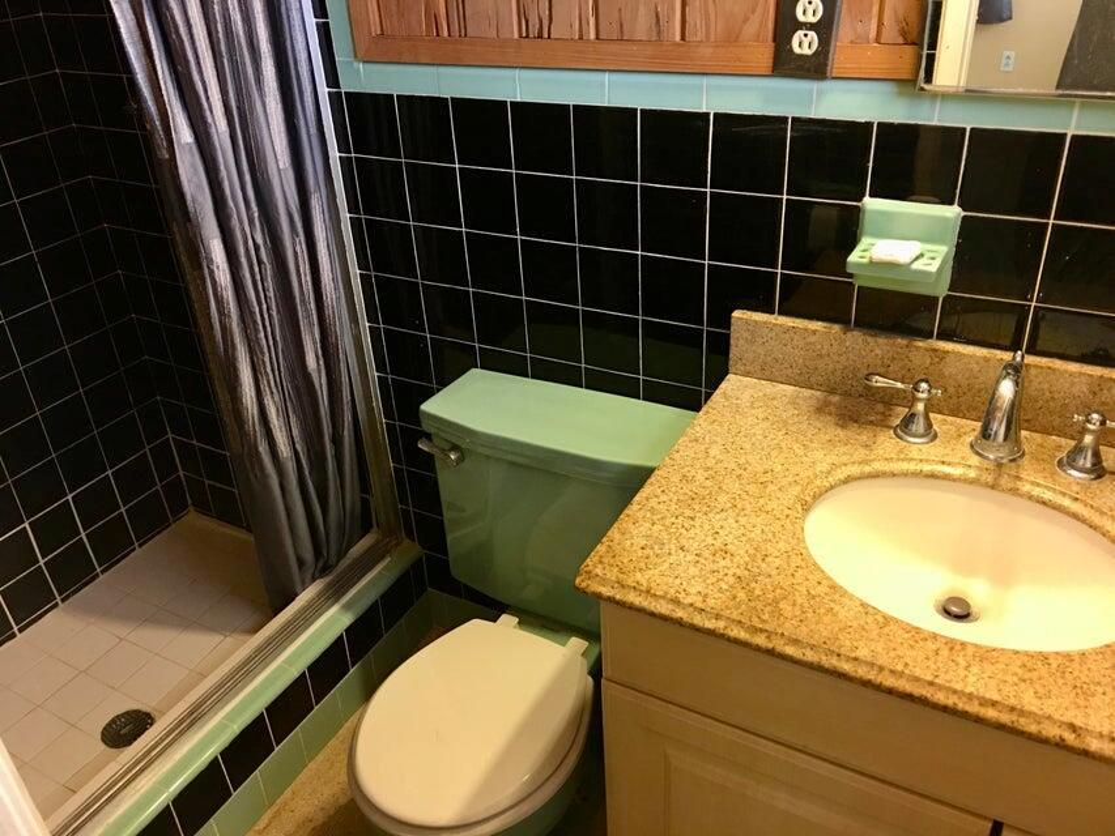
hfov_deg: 61.7
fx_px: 934
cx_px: 558
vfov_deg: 48.2
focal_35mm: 29
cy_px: 418
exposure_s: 1/15
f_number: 2.2
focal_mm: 4.15
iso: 100
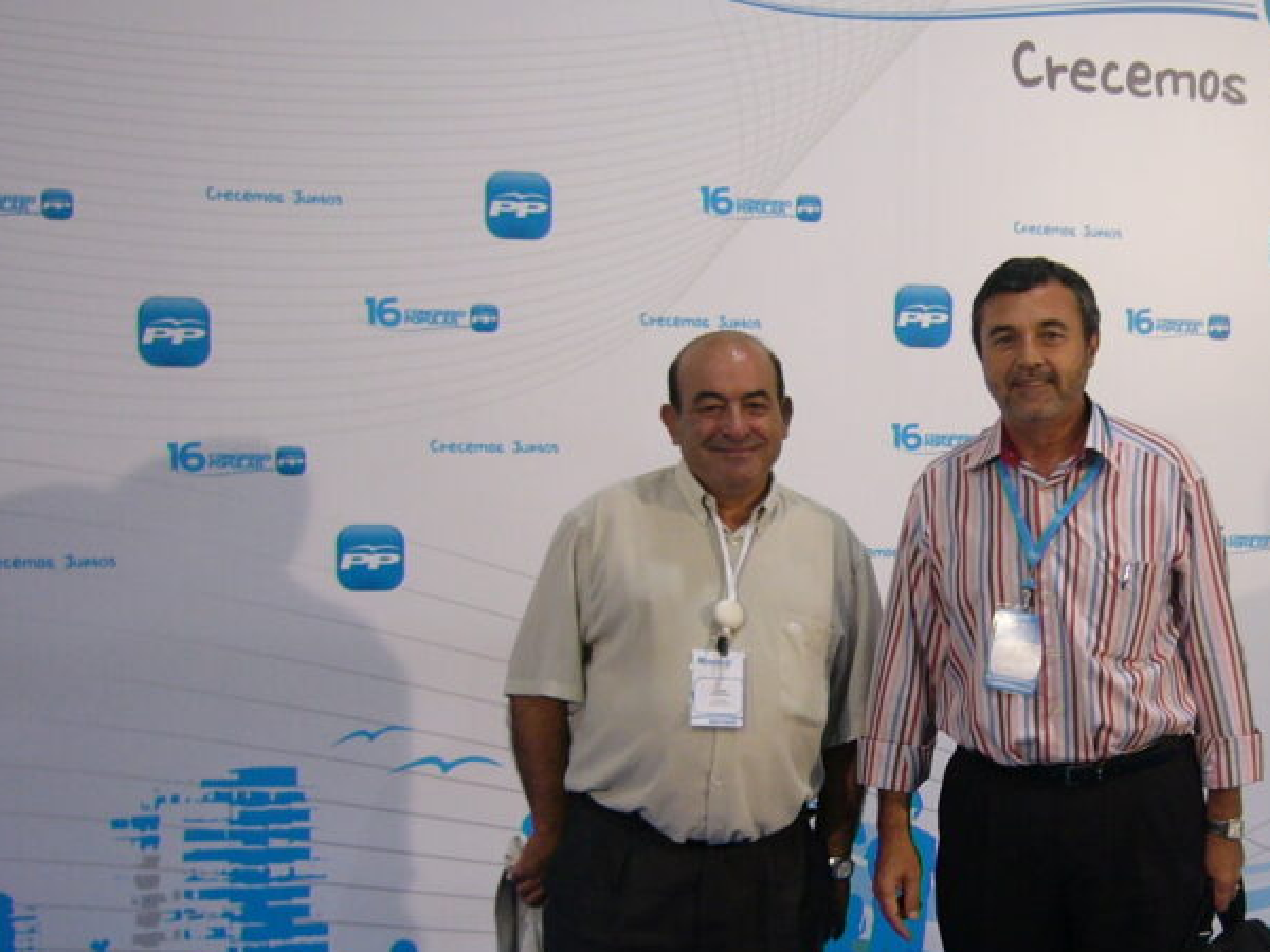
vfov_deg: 25.9
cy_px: 643
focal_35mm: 56
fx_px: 2055
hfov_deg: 33.6
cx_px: 963
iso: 150
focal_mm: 5.8
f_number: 2.8
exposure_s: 1/40
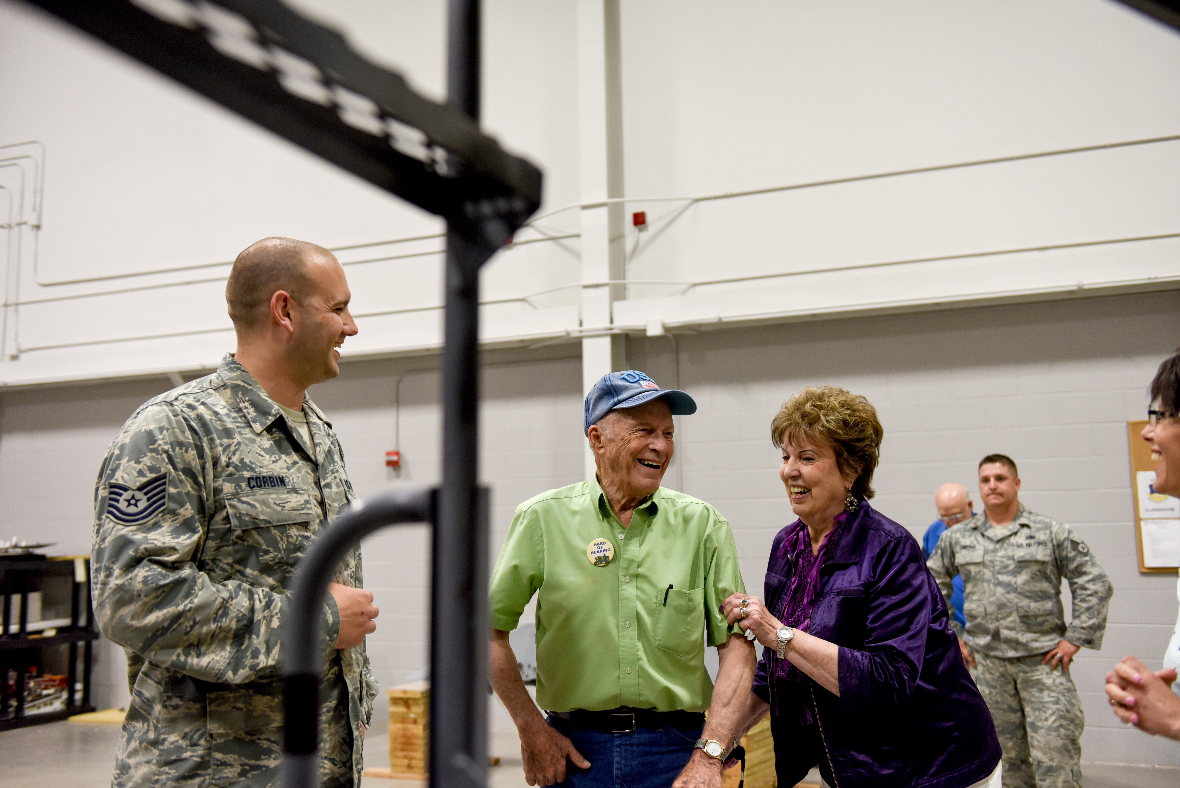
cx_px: 590
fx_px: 1180
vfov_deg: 36.9
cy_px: 394
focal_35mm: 36
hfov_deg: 53.1
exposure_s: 1/125
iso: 1250
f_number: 3.5
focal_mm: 36
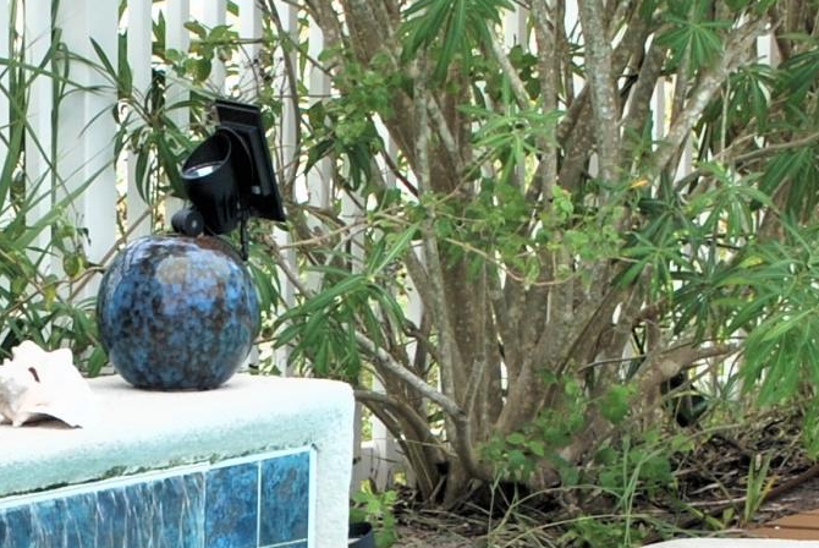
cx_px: 89
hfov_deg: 9.5
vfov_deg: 6.4
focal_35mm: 215
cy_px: 690
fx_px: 4895
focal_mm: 32
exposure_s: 1/160
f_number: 6.3
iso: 100
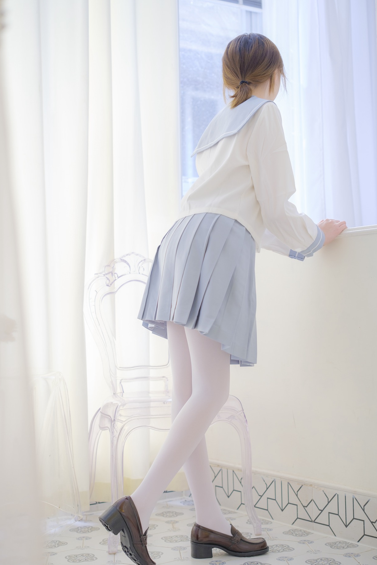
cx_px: 192
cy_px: 288
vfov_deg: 37.5
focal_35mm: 53
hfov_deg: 25.5
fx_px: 833
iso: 160
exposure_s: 1/60
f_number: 2
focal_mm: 33
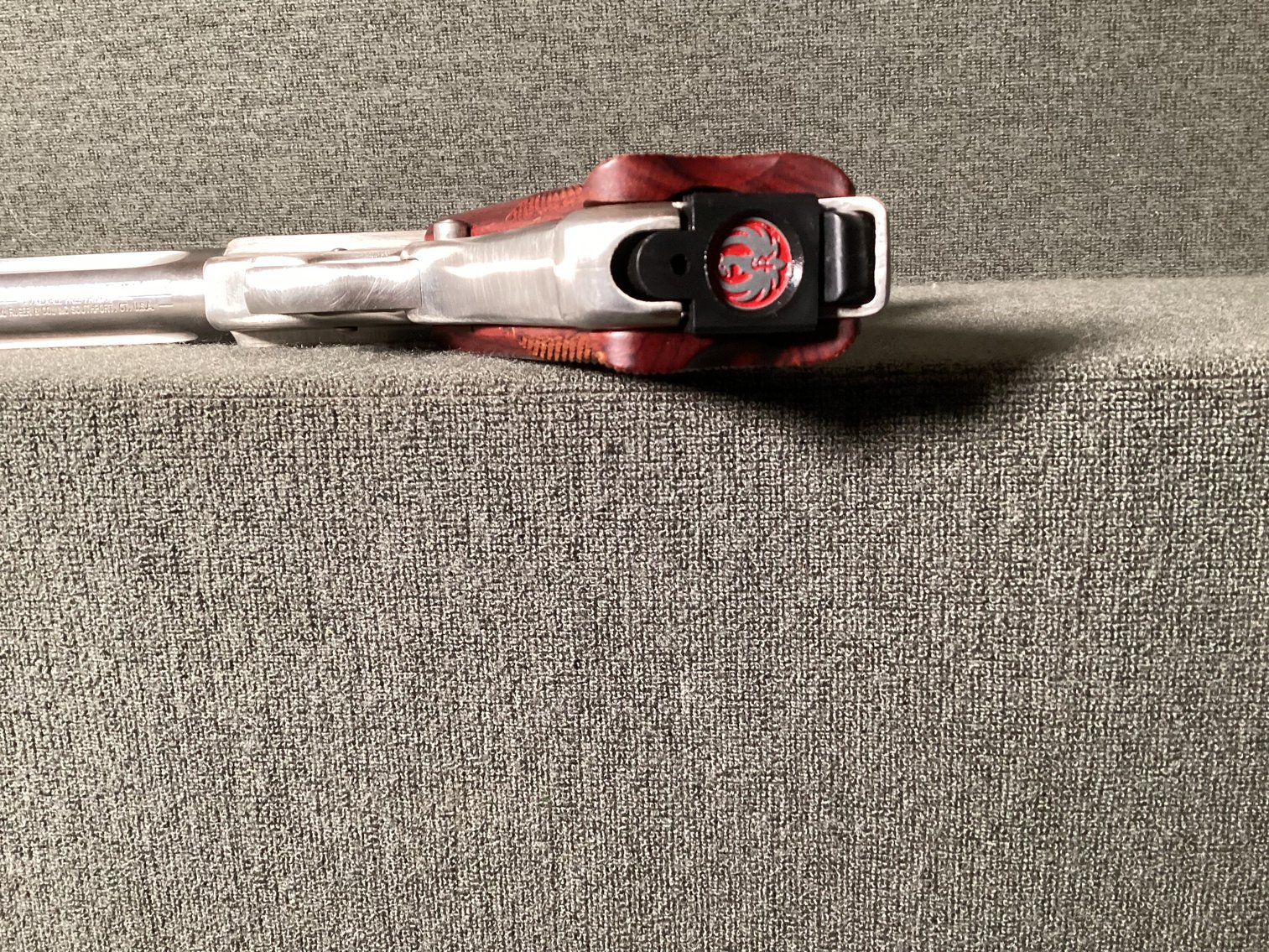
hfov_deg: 58.3
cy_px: 476
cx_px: 634
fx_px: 1137
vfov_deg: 45.4
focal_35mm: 31
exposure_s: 1/40
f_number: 2.4
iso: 320
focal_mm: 3.3
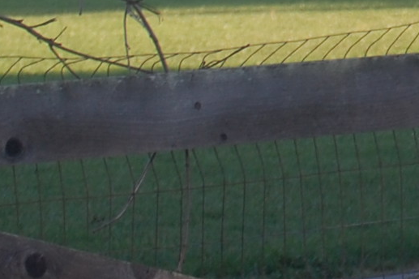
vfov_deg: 2.8
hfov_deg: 4.2
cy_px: -400
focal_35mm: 480
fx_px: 5582
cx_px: 931
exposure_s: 1/160
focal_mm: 55
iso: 200
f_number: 6.3
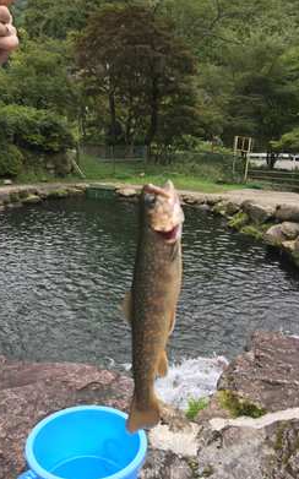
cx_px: 130
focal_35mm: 31
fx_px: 405
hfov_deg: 40.5
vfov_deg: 61.3
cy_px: 239
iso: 25
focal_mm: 4.15
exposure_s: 1/120
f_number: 2.2
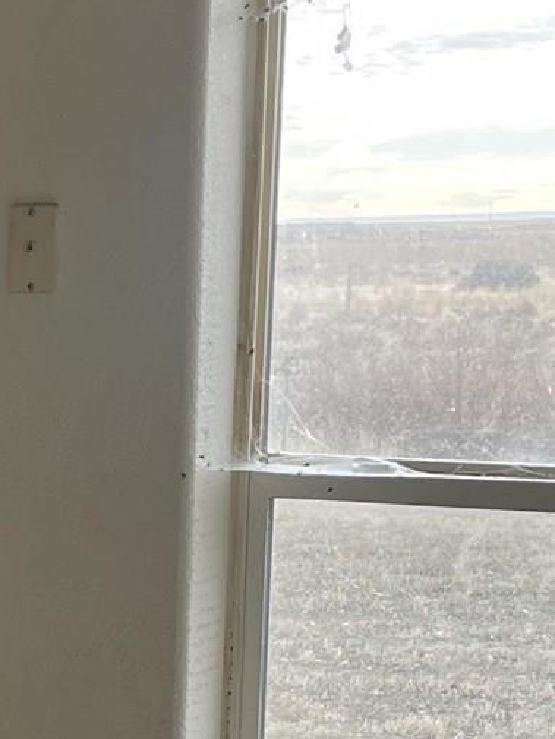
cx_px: -142
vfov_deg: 15.8
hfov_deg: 12.6
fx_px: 2436
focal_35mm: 114
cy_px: 1117
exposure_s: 1/267
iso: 32
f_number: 1.6
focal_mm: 5.1
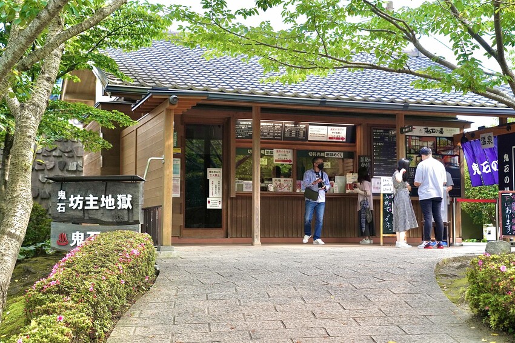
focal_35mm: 55
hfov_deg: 36.3
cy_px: 172
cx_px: 258
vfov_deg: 24.6
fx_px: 786
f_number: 4.5
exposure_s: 1/2000
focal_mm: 55
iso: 1600
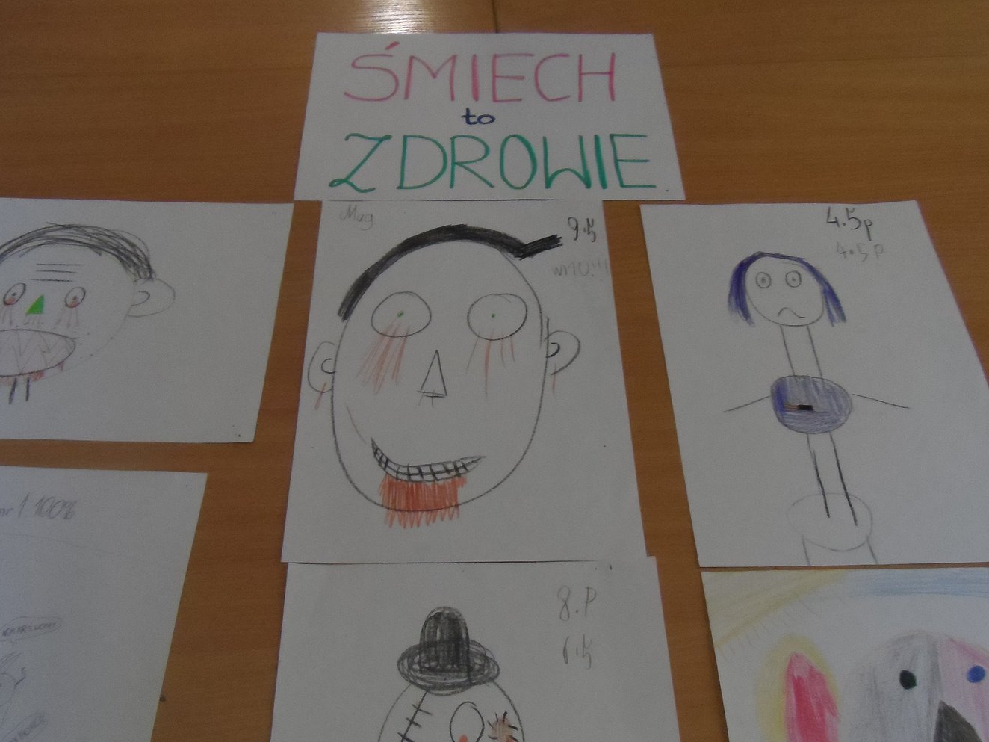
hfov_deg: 61.6
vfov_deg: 48.1
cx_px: 473
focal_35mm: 29
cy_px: 423
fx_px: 829
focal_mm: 4
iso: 640
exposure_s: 1/30
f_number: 3.2
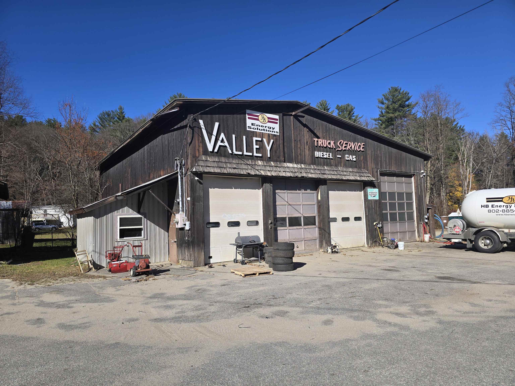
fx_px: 342
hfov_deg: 73.9
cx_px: 258
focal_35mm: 23
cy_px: 193
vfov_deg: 58.9
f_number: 1.7
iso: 12
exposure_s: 1/861
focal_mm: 6.3
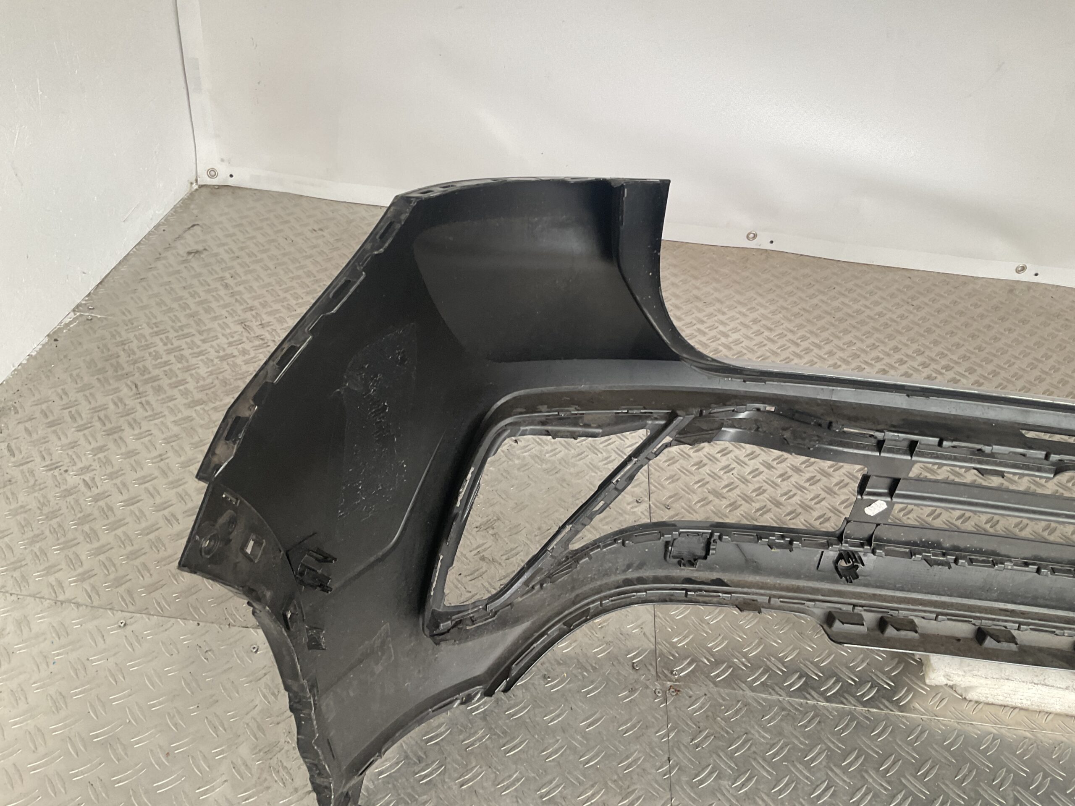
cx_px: 538
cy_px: 403
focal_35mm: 29
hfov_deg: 61.7
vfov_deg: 48.2
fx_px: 901
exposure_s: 1/120
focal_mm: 3
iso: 64
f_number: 1.8
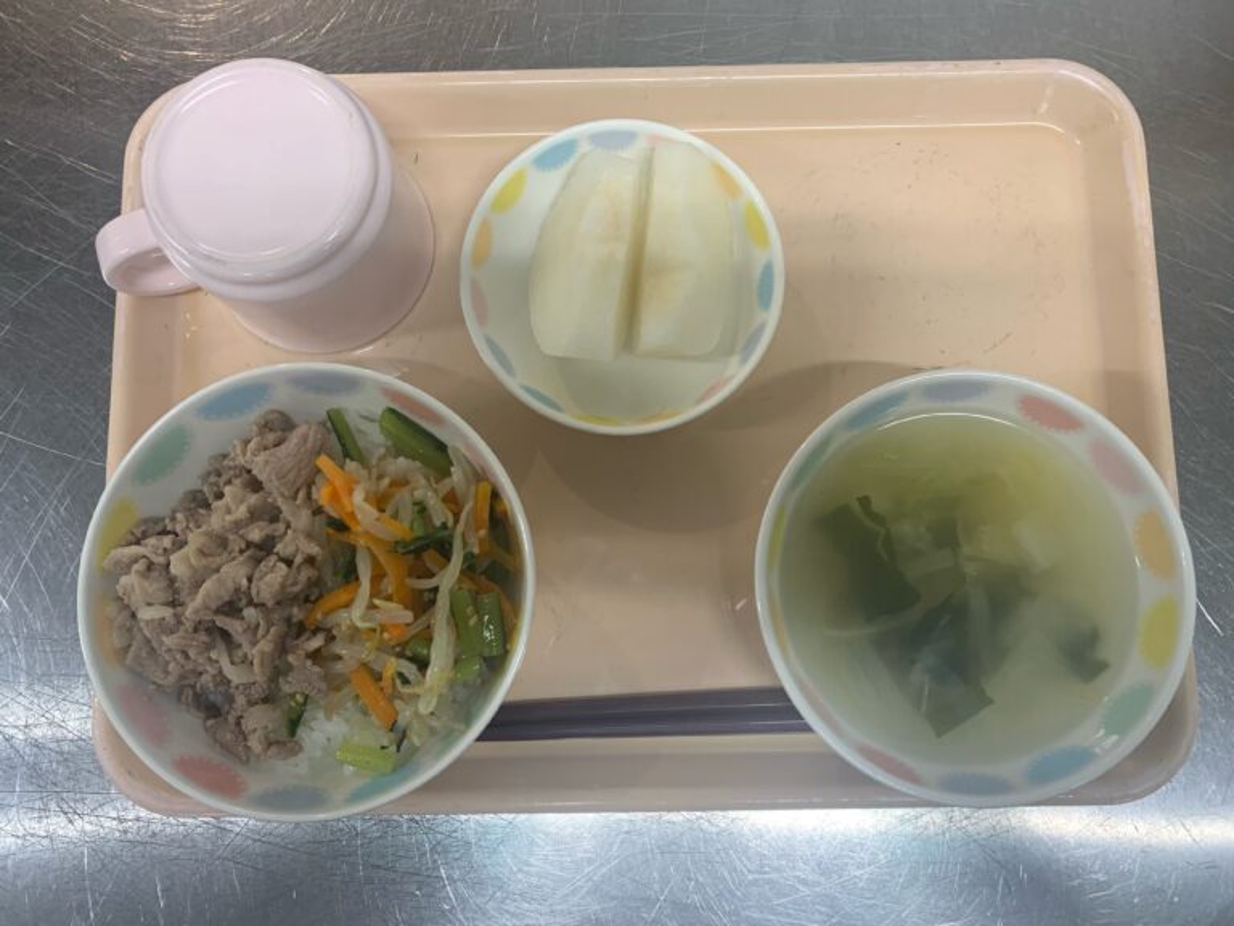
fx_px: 927
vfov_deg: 53.1
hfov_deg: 67.3
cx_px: 617
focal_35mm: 26
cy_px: 463
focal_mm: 4.25
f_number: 1.8
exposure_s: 1/60
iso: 80
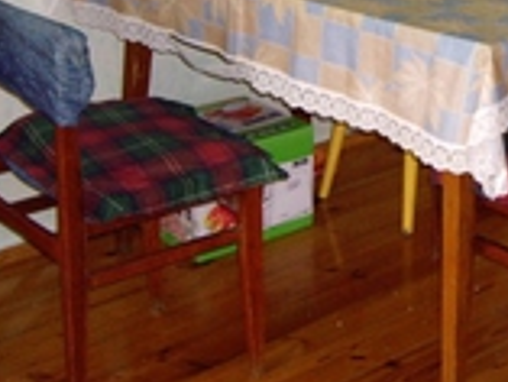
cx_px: 459
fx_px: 1601
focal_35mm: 109
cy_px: -29
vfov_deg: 13.4
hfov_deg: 17.8
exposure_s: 1/40
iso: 200
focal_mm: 6.2
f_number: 2.7
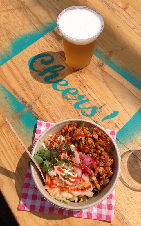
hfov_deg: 35.3
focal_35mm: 36
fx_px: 221
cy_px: 115
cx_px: 77
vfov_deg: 54.0
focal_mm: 4.12
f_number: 2.4
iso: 50
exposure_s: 1/3876
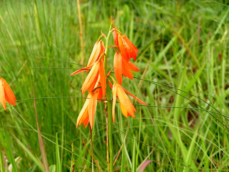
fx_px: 734
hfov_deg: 17.7
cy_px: 86
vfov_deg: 13.3
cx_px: 114
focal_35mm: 111
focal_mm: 18.5
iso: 50
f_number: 4
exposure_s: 1/200
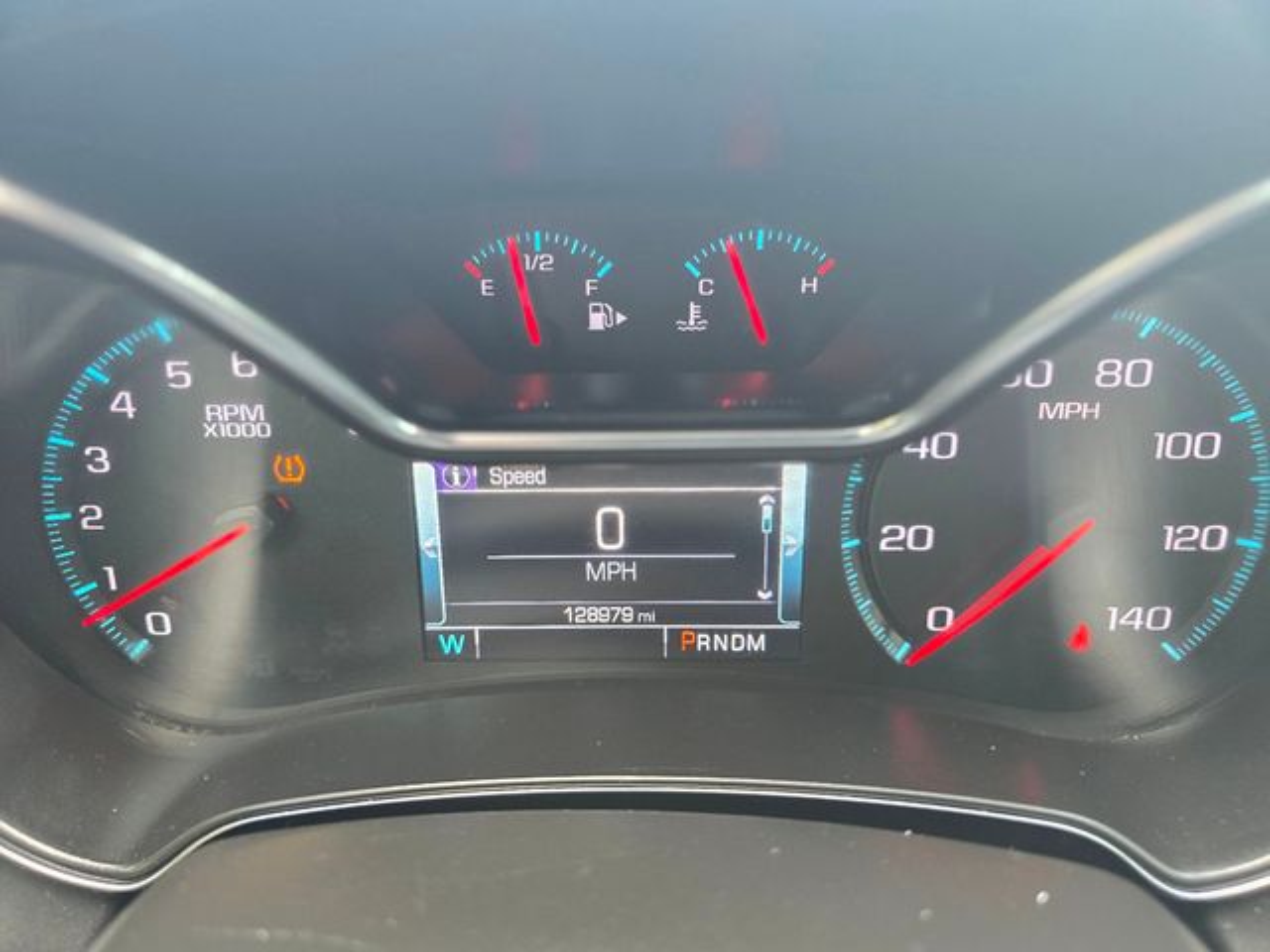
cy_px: 476
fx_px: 844
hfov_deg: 73.9
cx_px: 635
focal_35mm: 23
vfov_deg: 58.9
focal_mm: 6.3
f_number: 1.7
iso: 400
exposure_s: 1/120
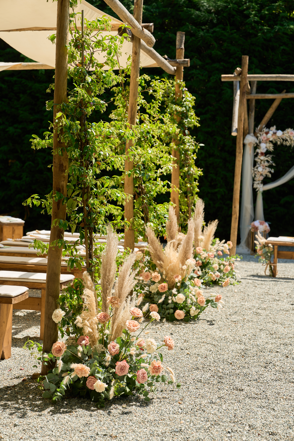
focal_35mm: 70
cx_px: 147
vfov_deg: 28.8
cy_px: 220
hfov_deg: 19.5
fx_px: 857
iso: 125
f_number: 5
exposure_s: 1/320
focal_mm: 70
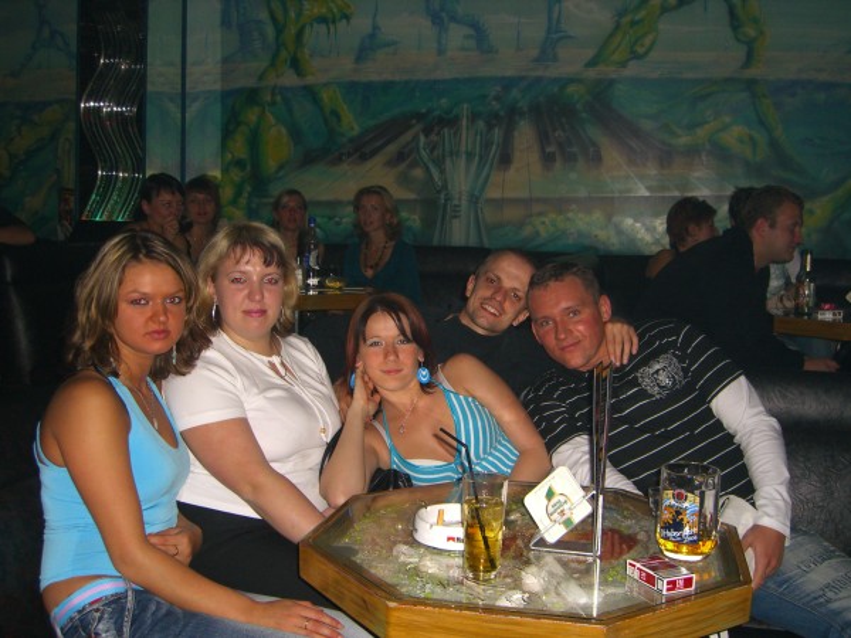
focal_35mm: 38
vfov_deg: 37.7
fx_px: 934
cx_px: 426
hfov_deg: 49.0
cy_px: 319
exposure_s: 1/60
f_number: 2.8
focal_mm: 7.9
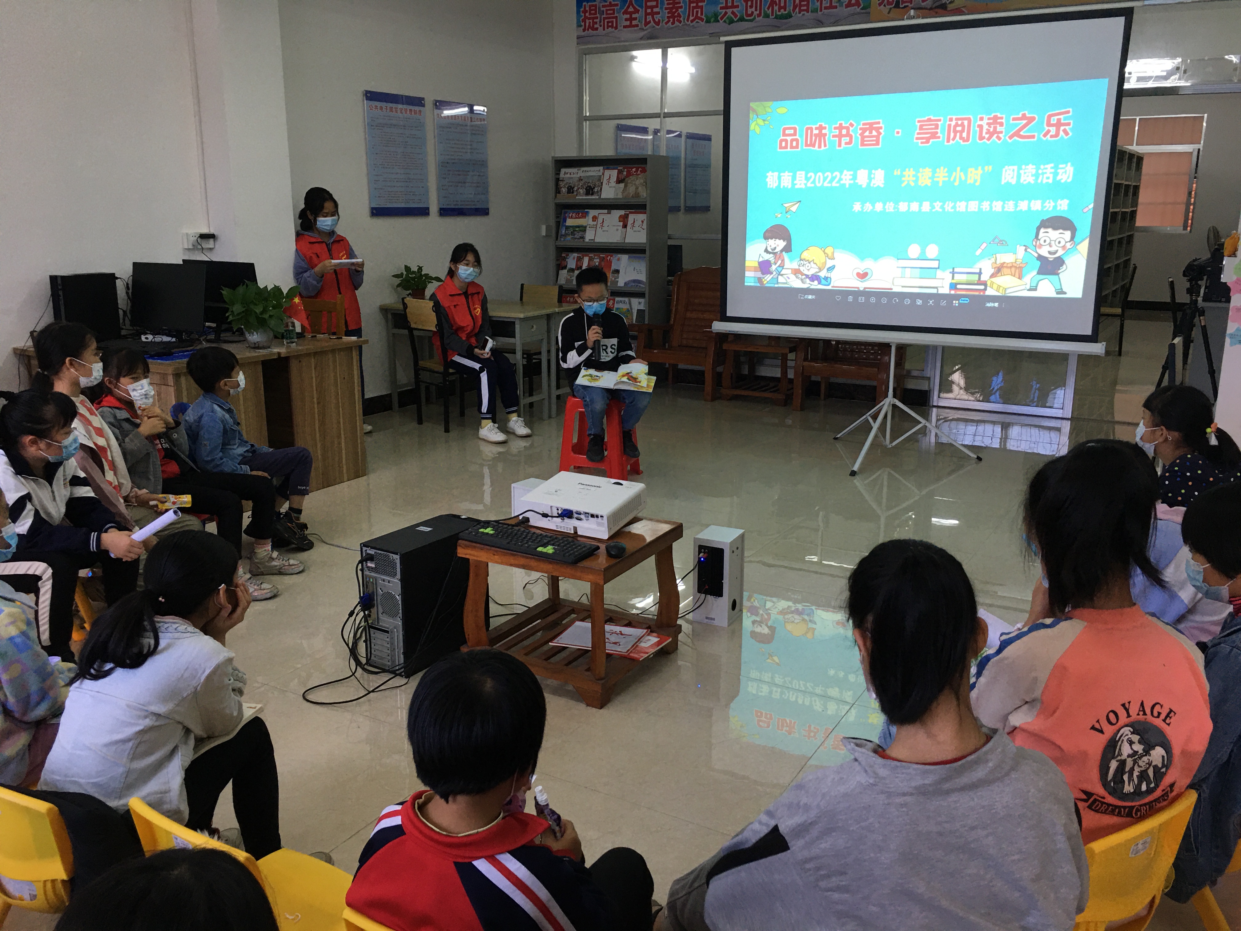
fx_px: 1040
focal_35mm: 29
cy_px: 466
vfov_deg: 48.2
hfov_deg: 61.7
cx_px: 620
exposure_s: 1/33
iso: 50
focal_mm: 4.15
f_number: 2.2
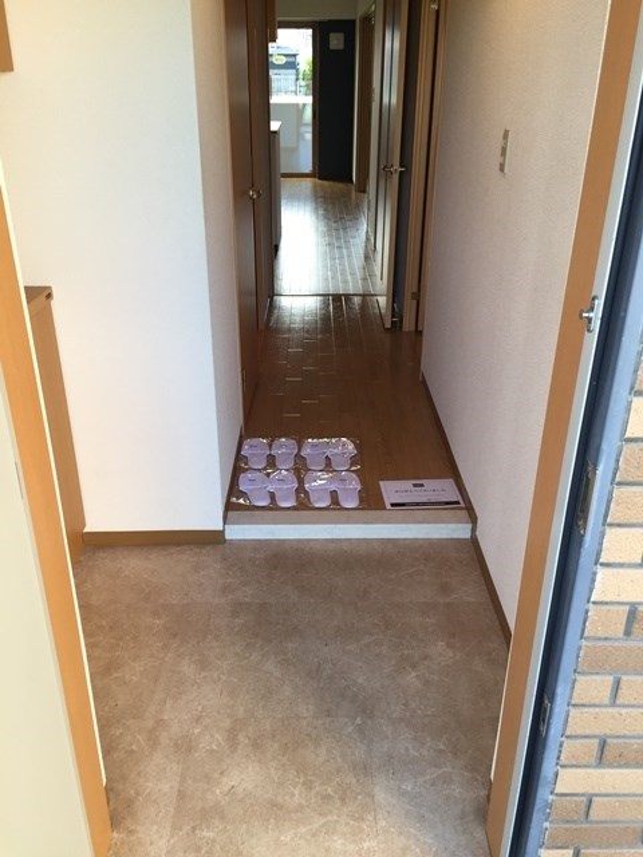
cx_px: 322
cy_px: 428
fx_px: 718
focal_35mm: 29
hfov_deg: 48.2
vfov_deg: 61.7
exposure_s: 1/60
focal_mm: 4.15
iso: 40
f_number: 2.2
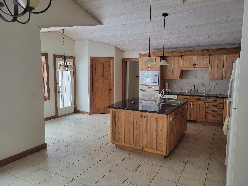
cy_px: 93
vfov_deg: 53.1
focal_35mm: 26
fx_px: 186
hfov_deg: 67.3
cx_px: 124
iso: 200
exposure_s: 1/60
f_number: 1.8
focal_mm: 5.4
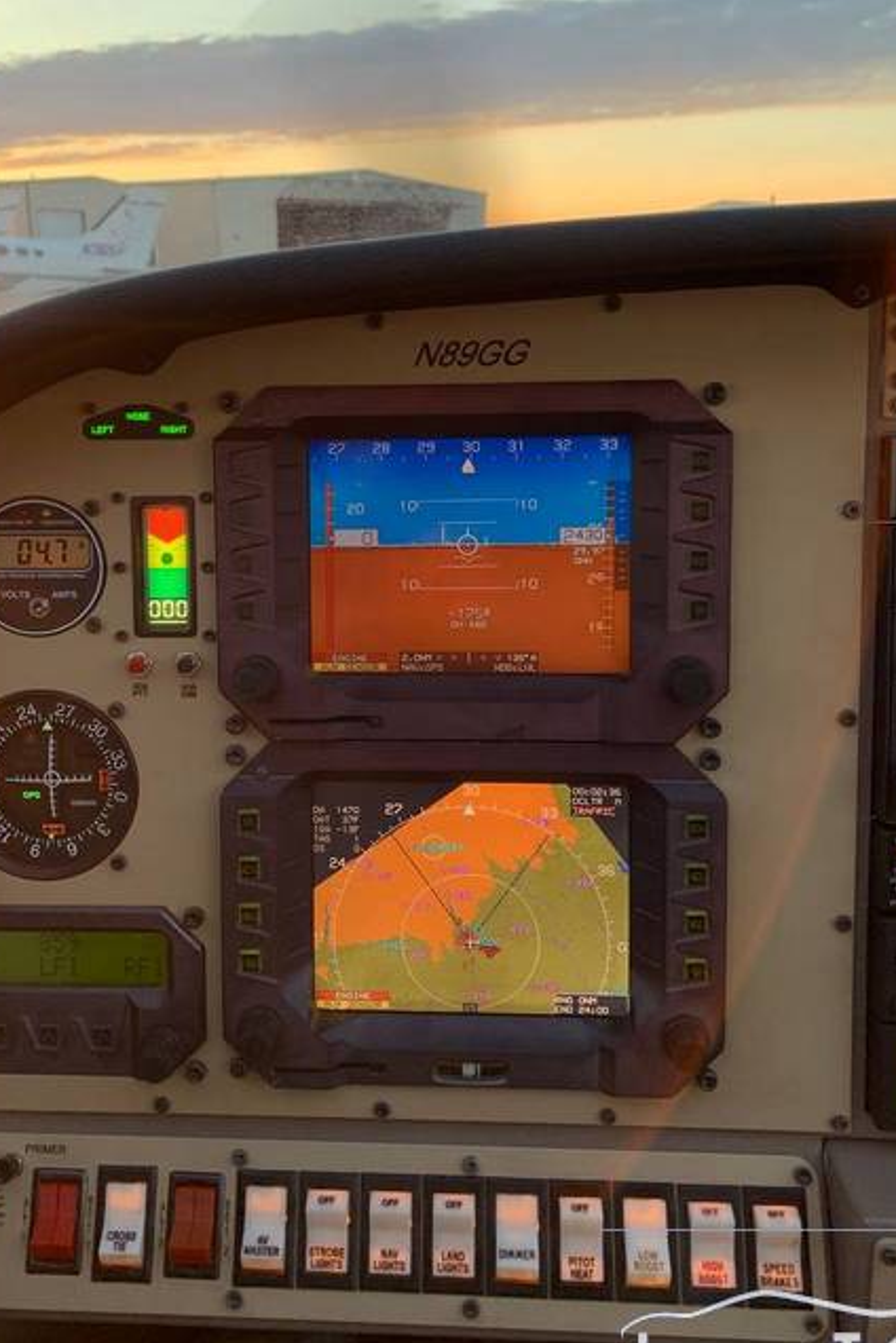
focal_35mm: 34
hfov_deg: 38.8
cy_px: 602
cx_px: 370
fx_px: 1269
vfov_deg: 55.7
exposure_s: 1/122
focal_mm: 4.25
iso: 50
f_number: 1.8
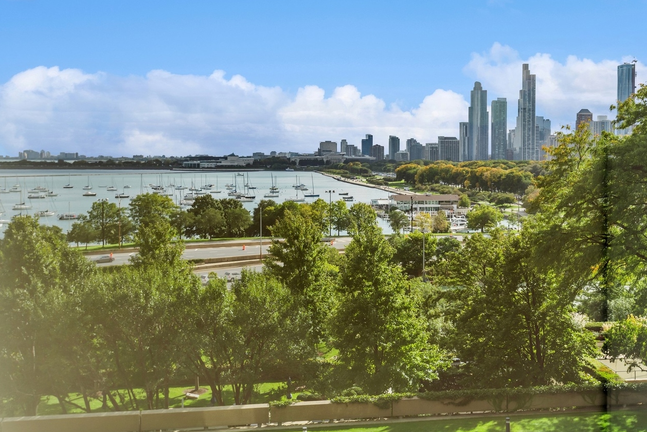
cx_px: 410
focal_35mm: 45
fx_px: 809
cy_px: 169
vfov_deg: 29.8
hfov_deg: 43.2
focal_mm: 35
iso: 400
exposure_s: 1/640
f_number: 8
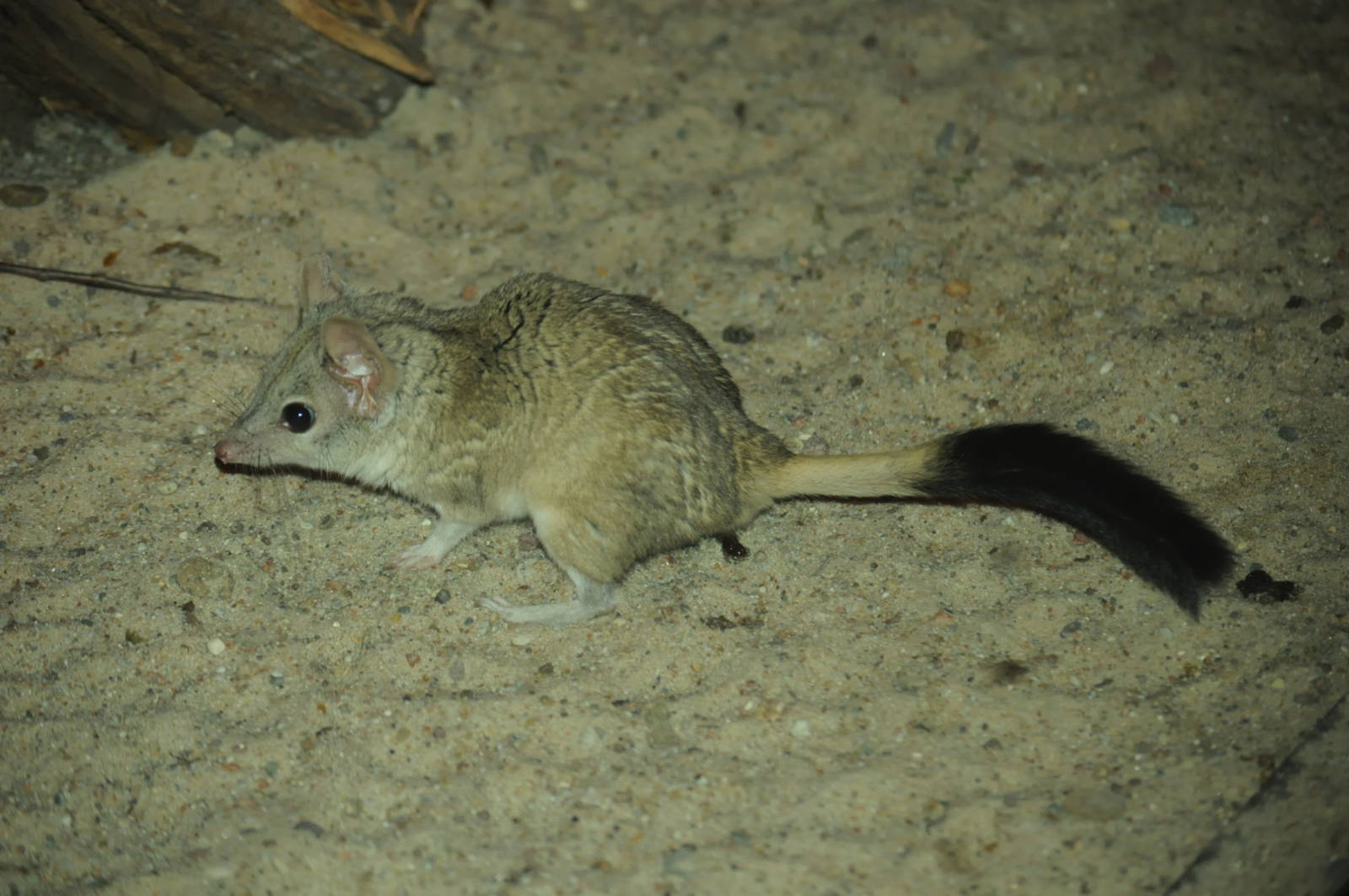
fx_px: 4492
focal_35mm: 120
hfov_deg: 17.1
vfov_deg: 11.4
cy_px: 448
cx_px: 674
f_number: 4.8
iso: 800
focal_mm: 80
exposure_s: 1/30
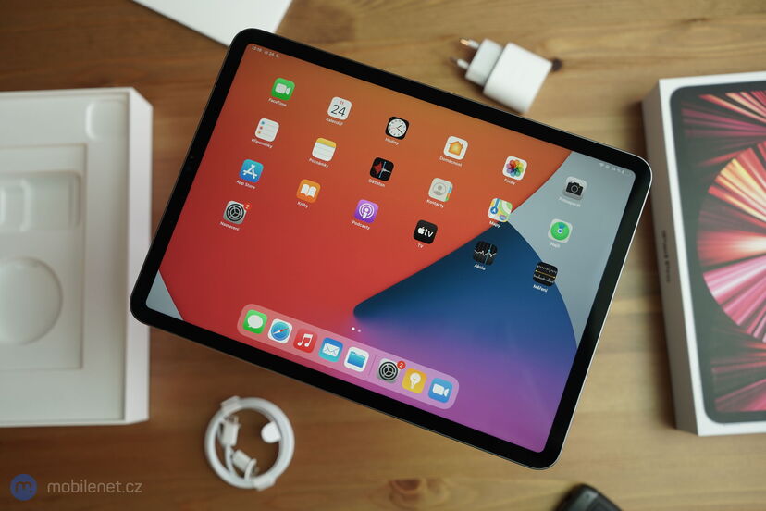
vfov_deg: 35.1
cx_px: 383
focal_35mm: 38
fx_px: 808
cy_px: 256
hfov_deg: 50.7
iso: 320
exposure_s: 1/160
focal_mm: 38
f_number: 4.5
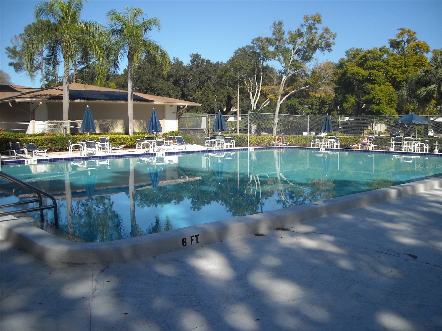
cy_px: 166
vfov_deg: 40.7
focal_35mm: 35
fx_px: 447
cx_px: 221
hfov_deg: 52.6
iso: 64
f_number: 5.6
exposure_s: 1/260
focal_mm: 5.7
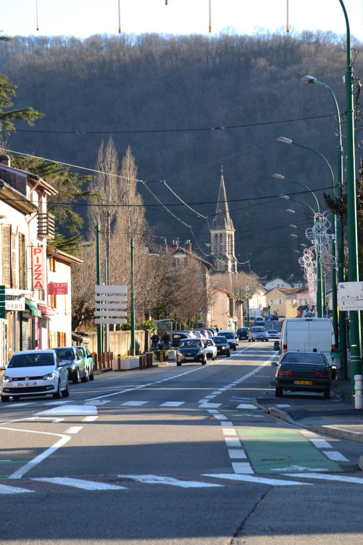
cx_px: 182
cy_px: 272
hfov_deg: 8.7
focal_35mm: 158
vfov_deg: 13.0
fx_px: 2382
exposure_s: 1/200
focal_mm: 105
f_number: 10
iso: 400
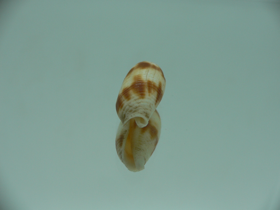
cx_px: 140
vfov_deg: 40.7
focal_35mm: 35
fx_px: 283
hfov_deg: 52.6
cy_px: 105
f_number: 2.8
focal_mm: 4.6
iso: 80
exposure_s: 1/80
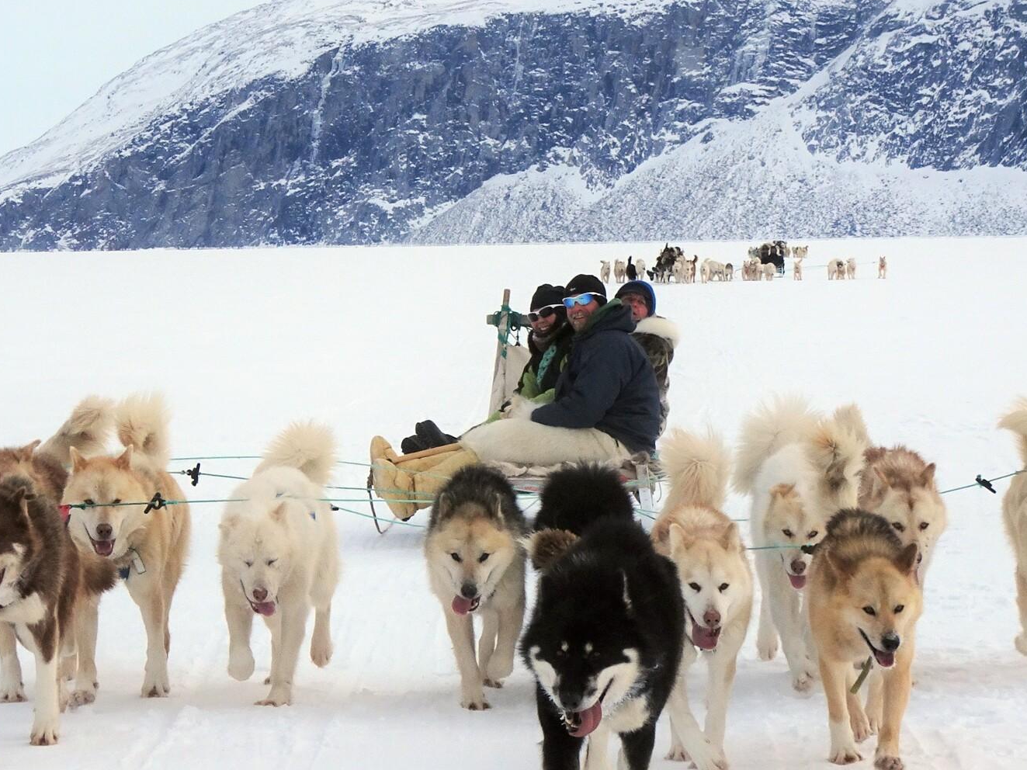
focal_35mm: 148
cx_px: 457
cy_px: 427
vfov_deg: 10.0
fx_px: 4391
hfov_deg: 13.3
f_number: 5
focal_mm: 13.69
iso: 80
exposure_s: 1/640
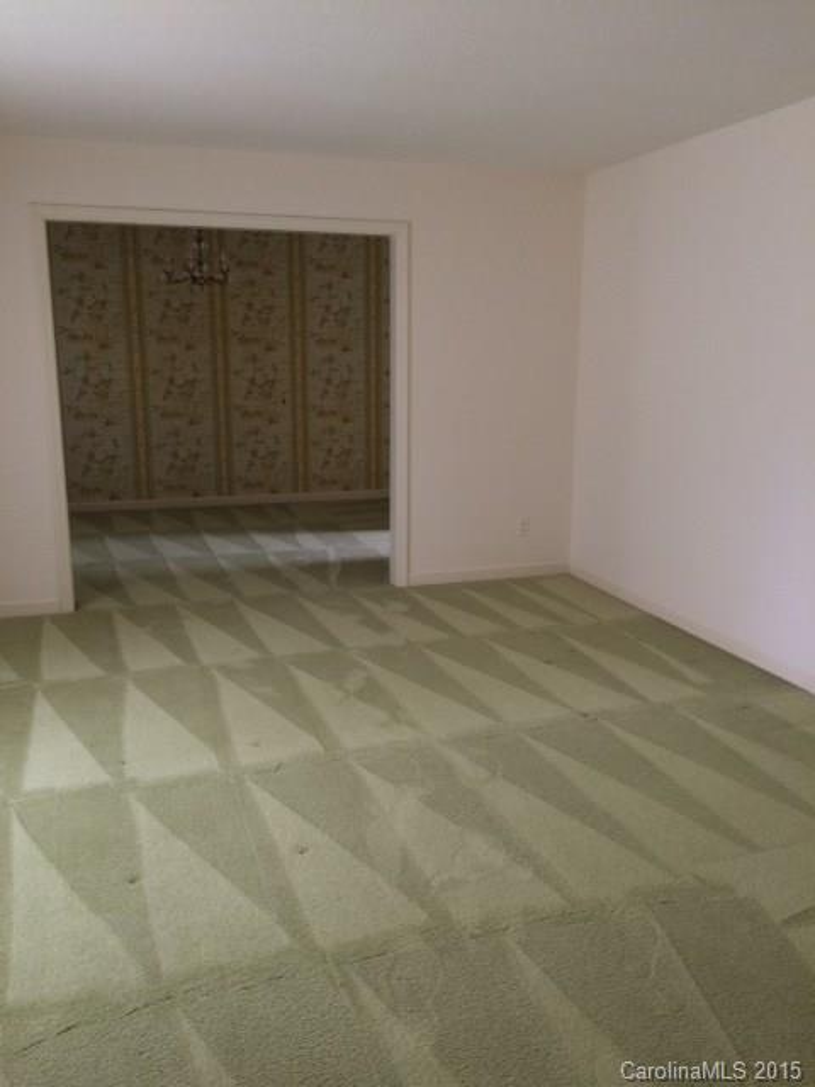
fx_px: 910
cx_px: 408
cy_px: 544
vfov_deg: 61.7
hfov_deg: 48.2
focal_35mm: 29
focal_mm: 4.15
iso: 200
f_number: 2.2
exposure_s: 1/30
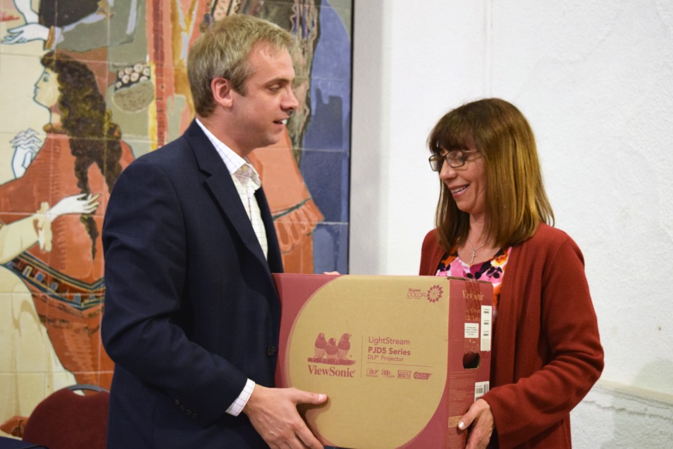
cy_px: 224
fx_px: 1066
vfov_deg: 23.8
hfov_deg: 35.0
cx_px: 336
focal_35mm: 57
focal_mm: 38
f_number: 4.8
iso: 2000
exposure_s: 1/60
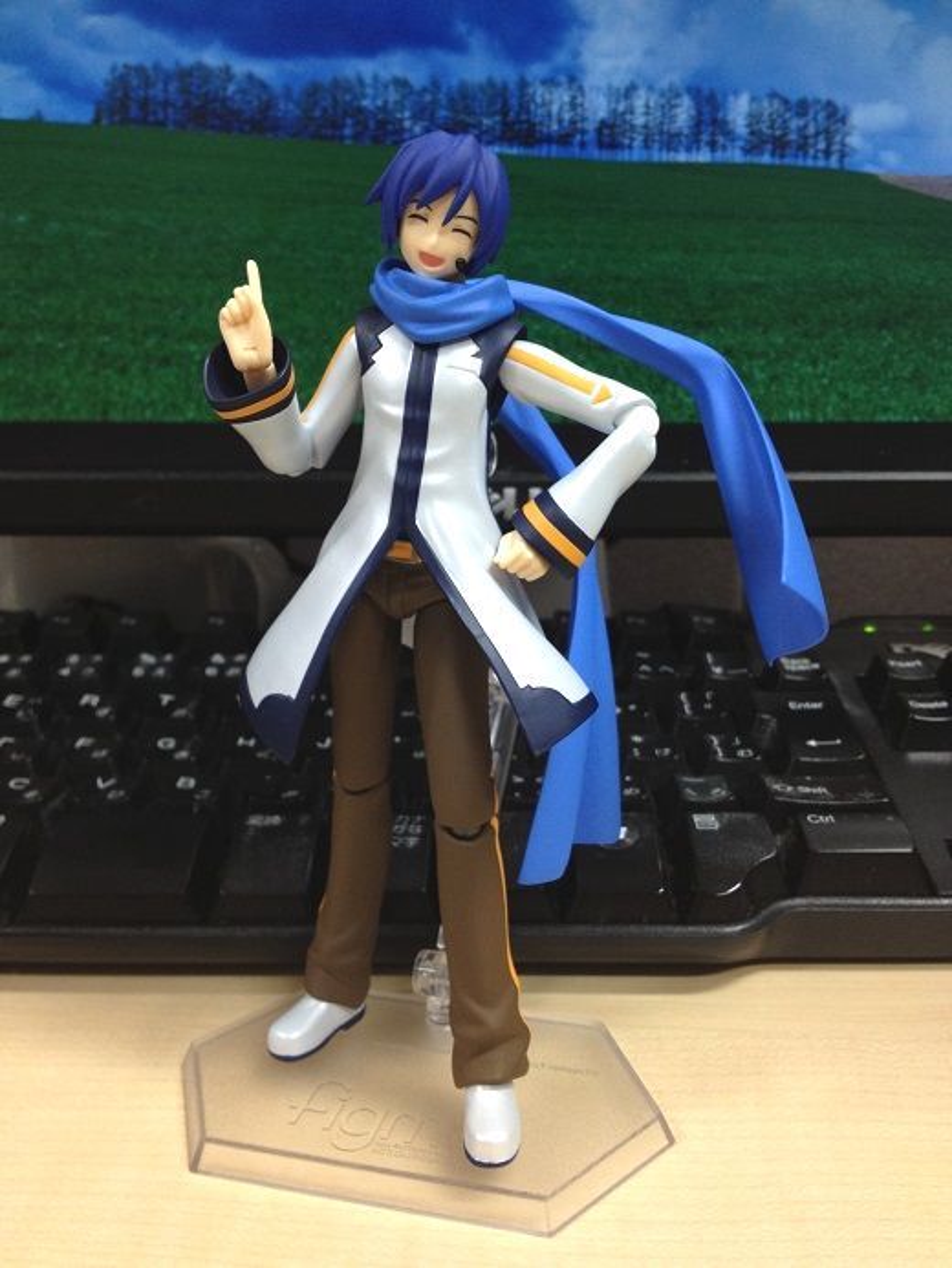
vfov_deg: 52.6
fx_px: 1283
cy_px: 634
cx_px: 476
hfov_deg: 40.7
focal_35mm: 35
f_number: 2.4
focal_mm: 4.28
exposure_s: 1/20
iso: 125
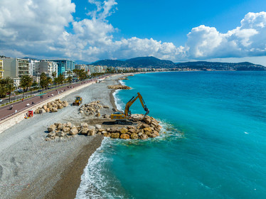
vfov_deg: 56.8
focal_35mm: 24
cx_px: 133
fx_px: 184
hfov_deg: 71.6
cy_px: 100
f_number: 6.3
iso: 100
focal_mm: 12.3
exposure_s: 1/1000
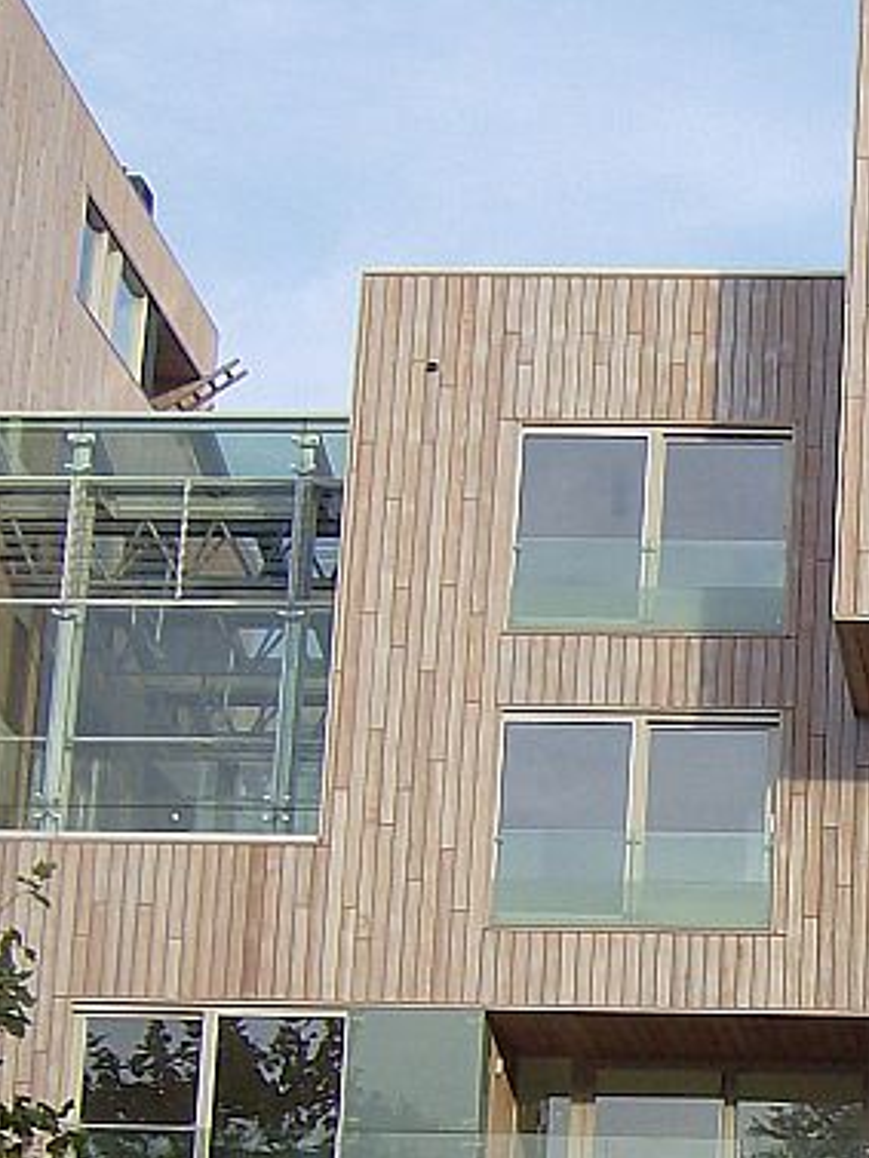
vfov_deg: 18.9
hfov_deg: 13.8
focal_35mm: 103
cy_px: 960
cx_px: 1176
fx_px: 3446
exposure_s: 1/276
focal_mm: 6.4
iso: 100
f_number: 4.8
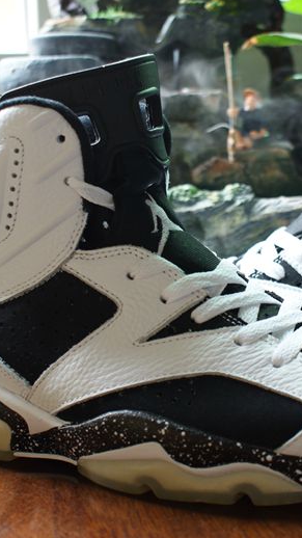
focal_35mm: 63
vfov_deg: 33.3
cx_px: 256
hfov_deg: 18.8
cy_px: 274
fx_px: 898
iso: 160
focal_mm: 26
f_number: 4.5
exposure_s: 1/40
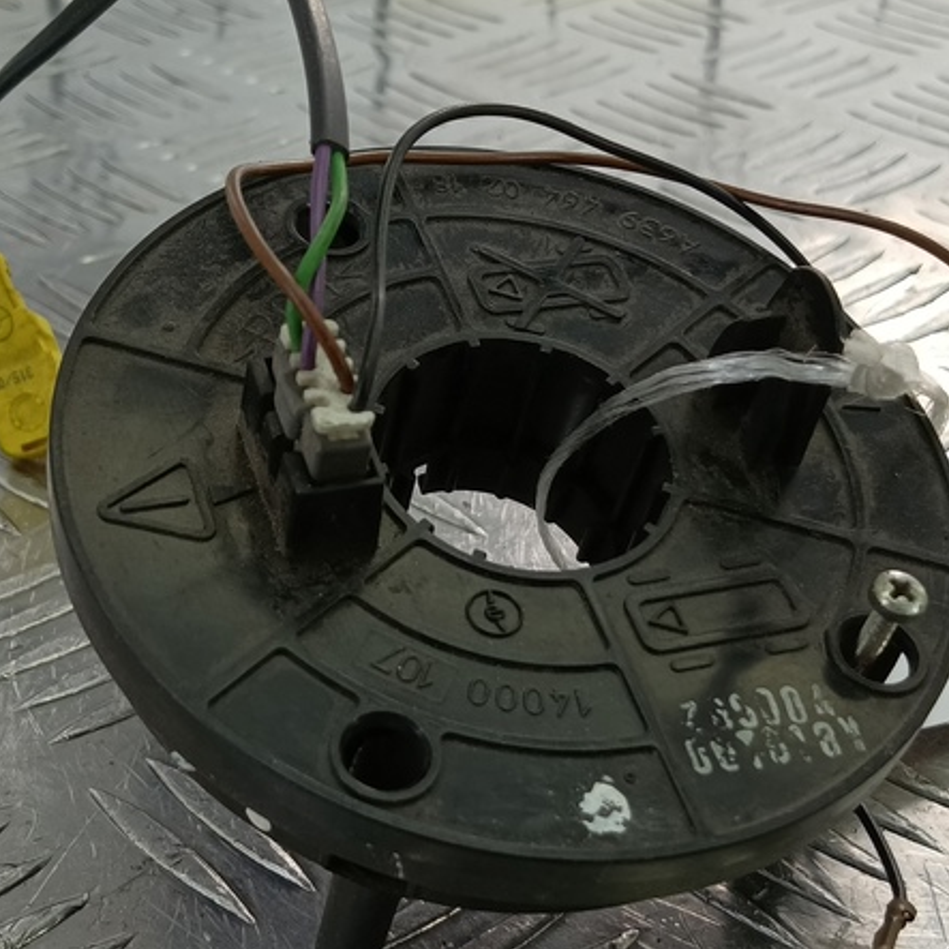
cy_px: 508
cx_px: 439
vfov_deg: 36.0
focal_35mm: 47
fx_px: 1458
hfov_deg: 36.0
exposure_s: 1/100
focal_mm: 4.11
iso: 133
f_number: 1.6
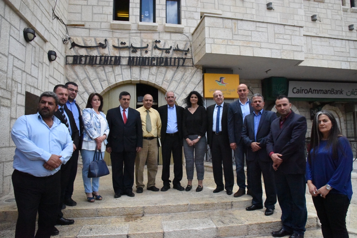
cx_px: 178
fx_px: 238
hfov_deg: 73.7
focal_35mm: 24
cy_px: 119
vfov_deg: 53.1
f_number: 20
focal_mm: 24
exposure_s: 1/1600
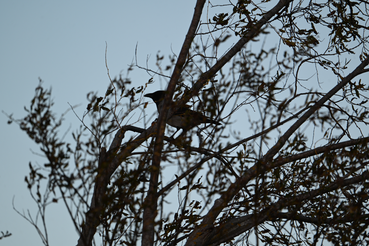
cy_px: 123
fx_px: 5121
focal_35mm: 500
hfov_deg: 4.1
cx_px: 184
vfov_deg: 2.7
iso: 100
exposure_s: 1/160
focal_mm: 500
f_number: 6.7
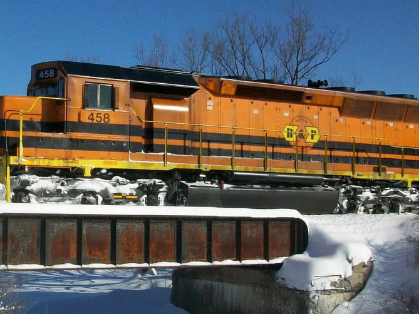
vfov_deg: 23.7
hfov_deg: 30.3
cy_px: 145
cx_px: 73
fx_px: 751
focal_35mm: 62
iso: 64
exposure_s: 1/640
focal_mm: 5.7
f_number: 5.5
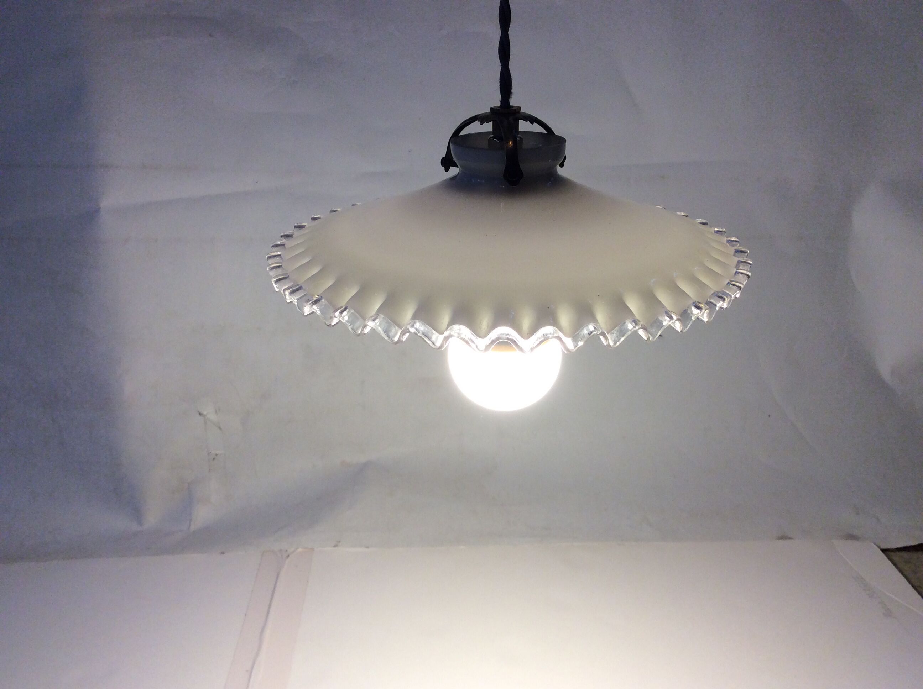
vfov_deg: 44.1
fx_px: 852
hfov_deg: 56.9
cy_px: 344
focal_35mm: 32
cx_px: 462
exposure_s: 1/100
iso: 50
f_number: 2.4
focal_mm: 3.3
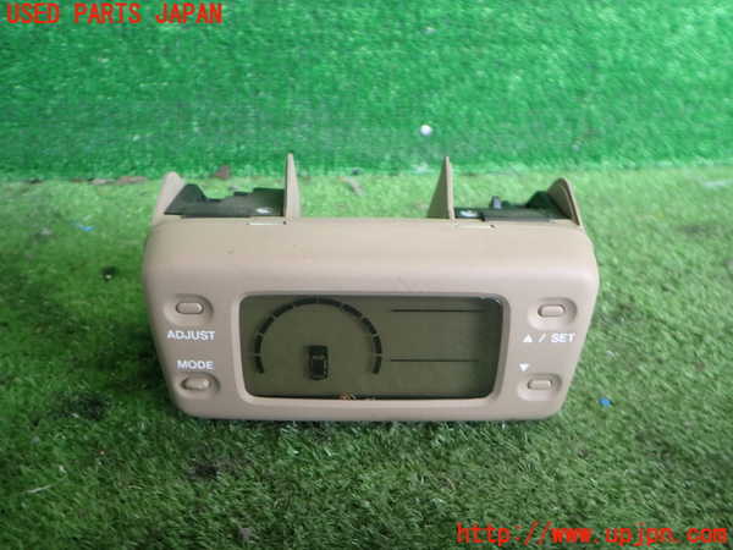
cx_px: 366
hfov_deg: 60.0
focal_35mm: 30
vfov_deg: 46.8
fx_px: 635
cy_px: 275
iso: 200
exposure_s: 1/50
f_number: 2.3
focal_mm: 5.4
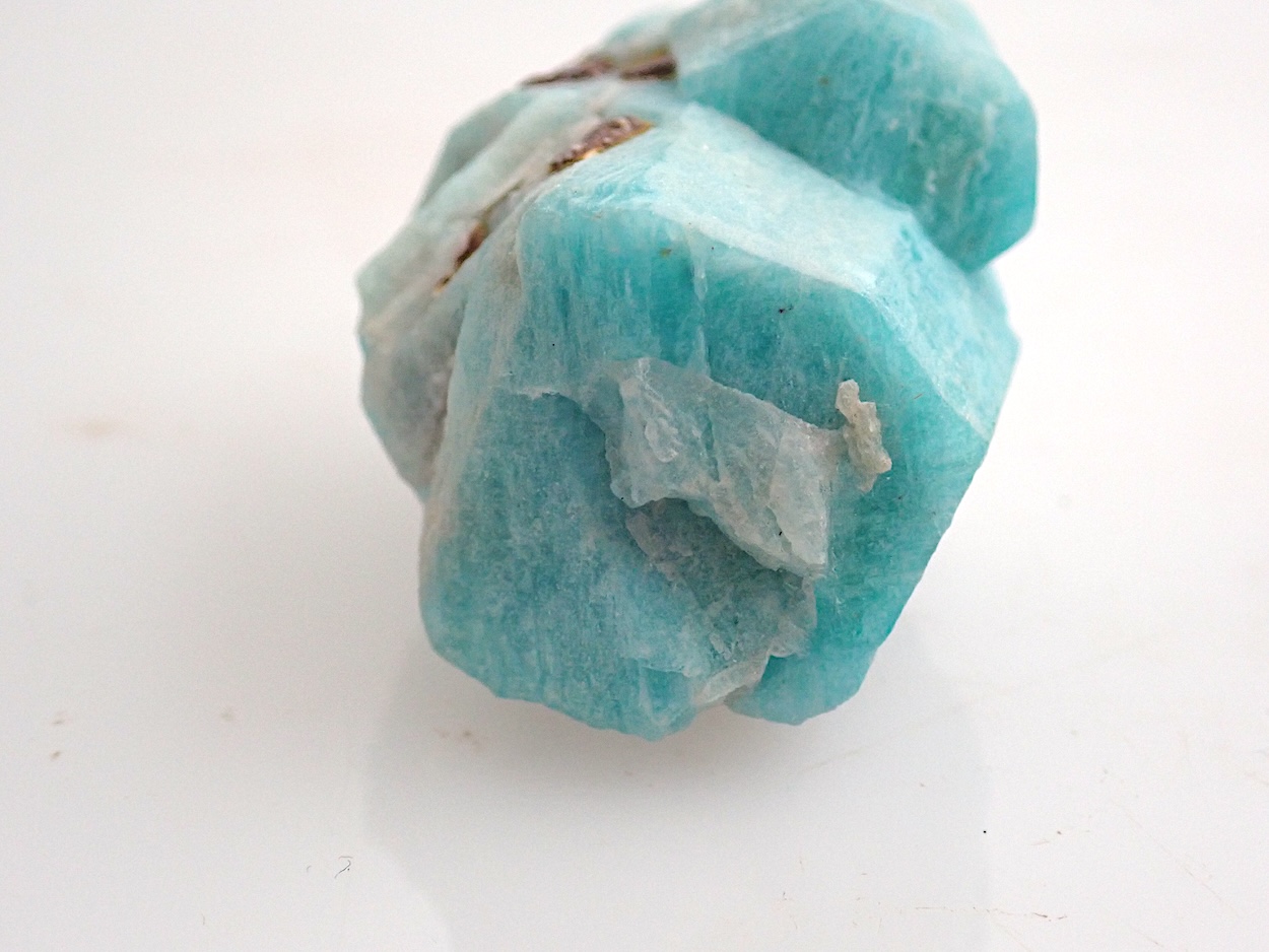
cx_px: 634
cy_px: 476
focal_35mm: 94
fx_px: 3447
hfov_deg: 20.9
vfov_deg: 15.7
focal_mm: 16.79
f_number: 4.7
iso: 640
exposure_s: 1/100
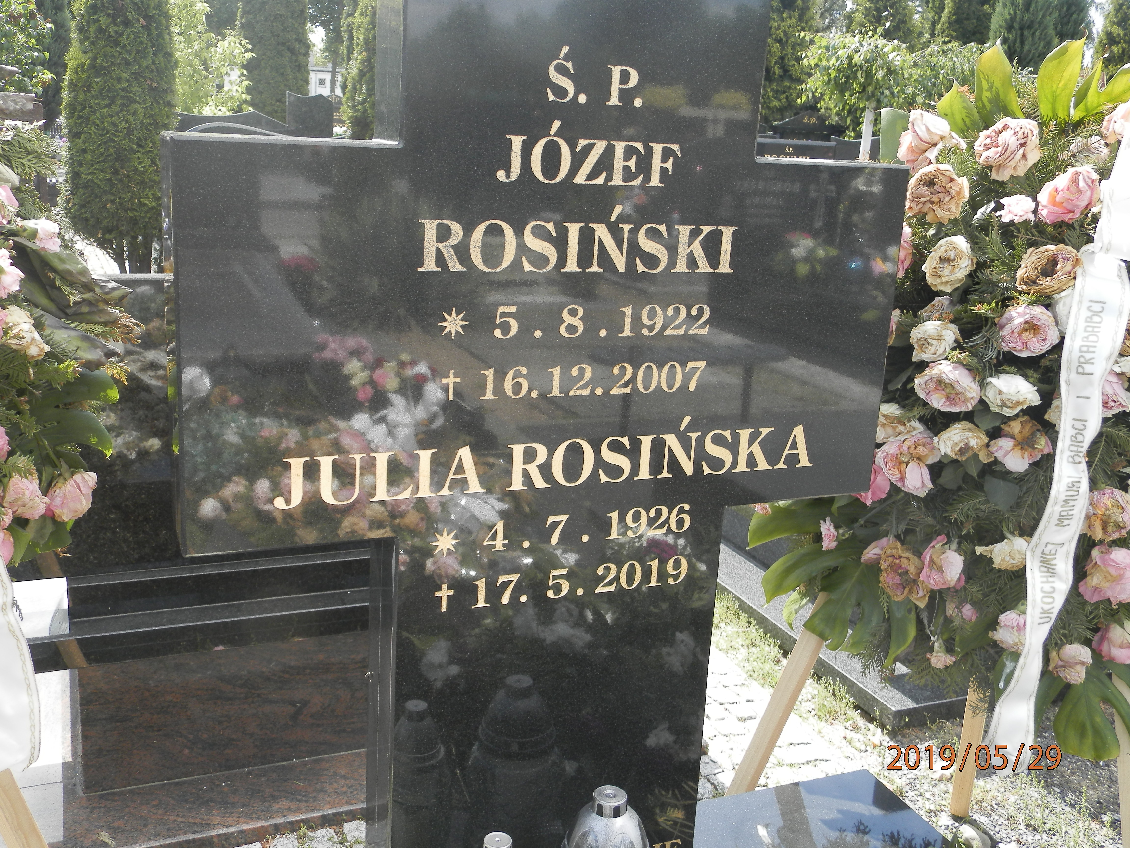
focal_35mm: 34
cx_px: 565
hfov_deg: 54.0
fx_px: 1110
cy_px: 424
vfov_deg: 41.8
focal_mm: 6.1
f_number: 3.3
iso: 80
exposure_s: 1/200
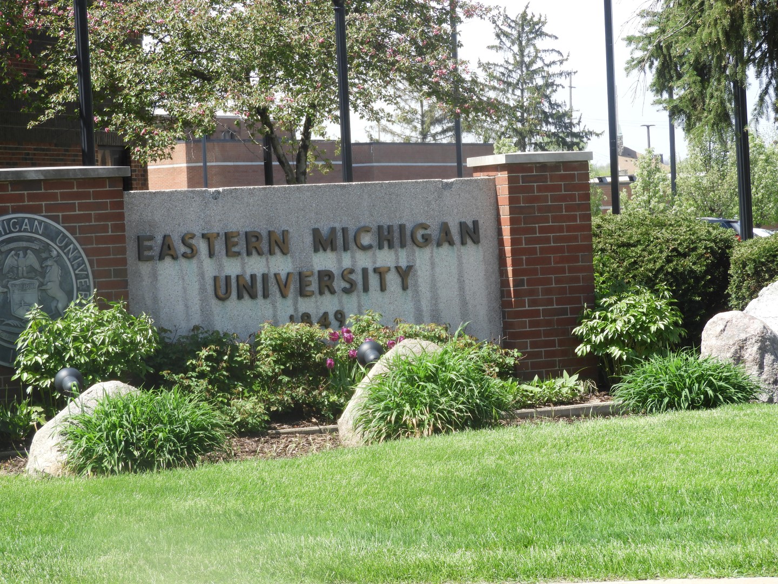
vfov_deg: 11.0
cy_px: 292
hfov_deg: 14.6
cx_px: 389
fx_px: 3034
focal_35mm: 135
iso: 100
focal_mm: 24.2
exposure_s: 1/250
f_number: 5
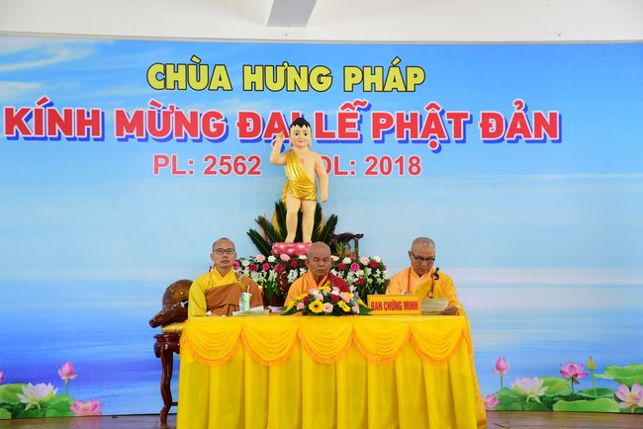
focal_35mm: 84
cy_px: 214
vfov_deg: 16.3
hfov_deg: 24.2
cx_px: 322
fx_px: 1501
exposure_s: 1/30
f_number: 4.8
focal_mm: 56
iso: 1000
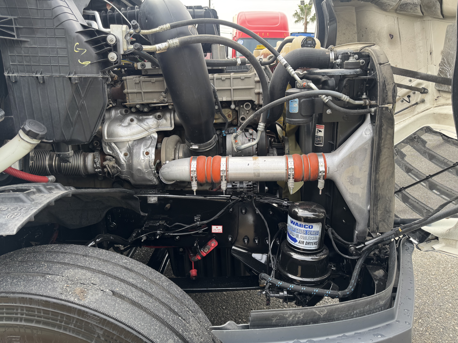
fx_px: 318
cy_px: 172
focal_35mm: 24
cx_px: 229
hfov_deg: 71.6
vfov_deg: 56.8
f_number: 1.78
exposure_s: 1/267
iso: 64
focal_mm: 6.76
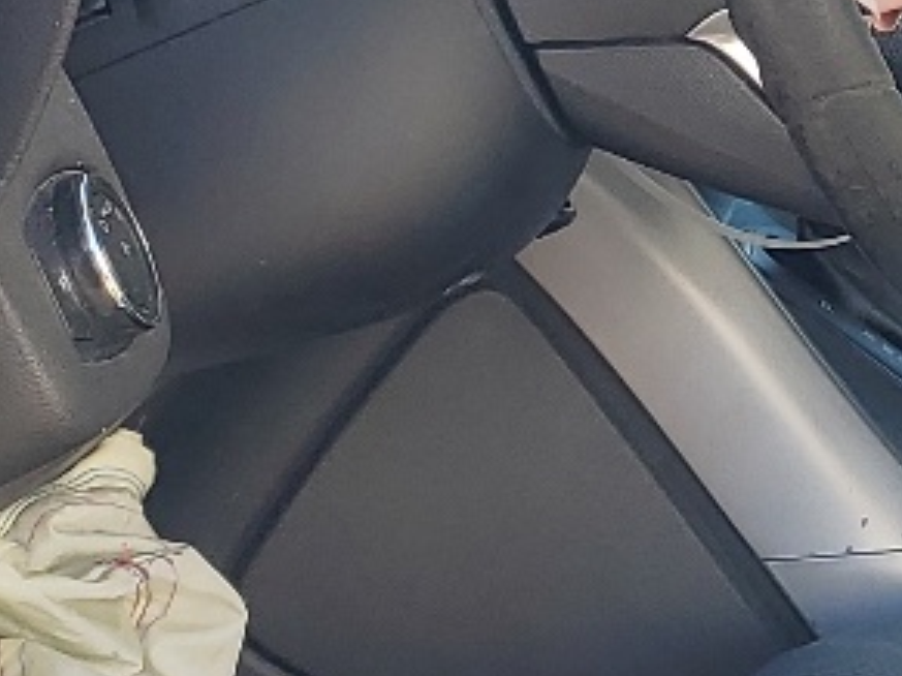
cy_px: 347
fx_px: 3725
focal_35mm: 143
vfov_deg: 10.4
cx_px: 983
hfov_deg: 13.5
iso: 50
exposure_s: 1/333
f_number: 1.5
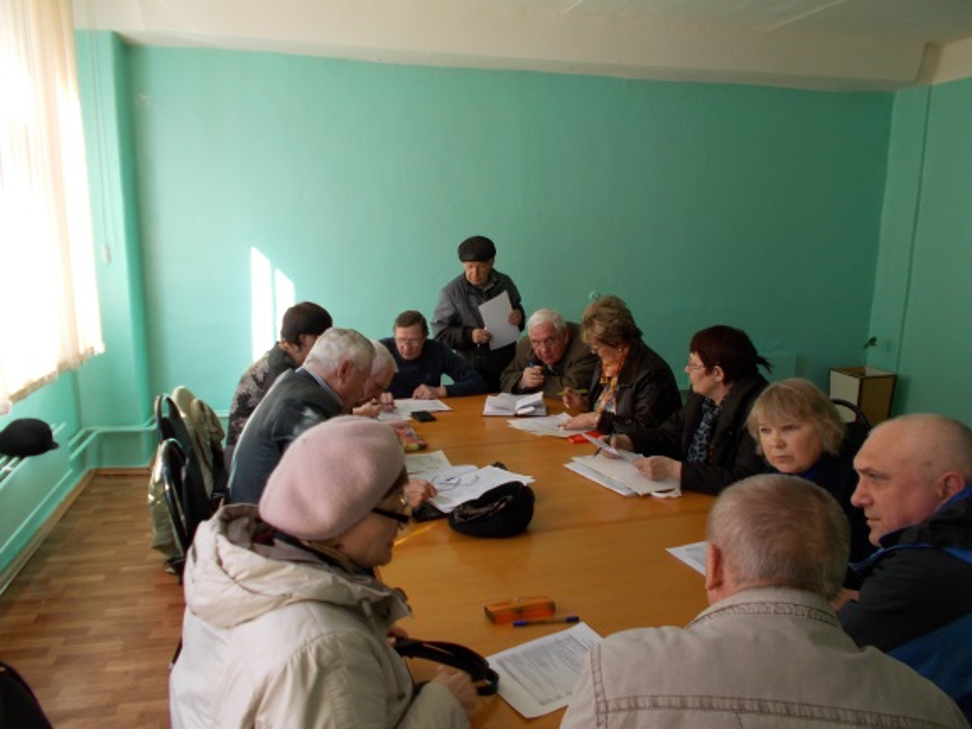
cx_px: 486
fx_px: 730
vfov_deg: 53.1
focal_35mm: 26
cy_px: 364
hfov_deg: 67.3
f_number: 3.2
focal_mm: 4.6
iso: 80
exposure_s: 1/40
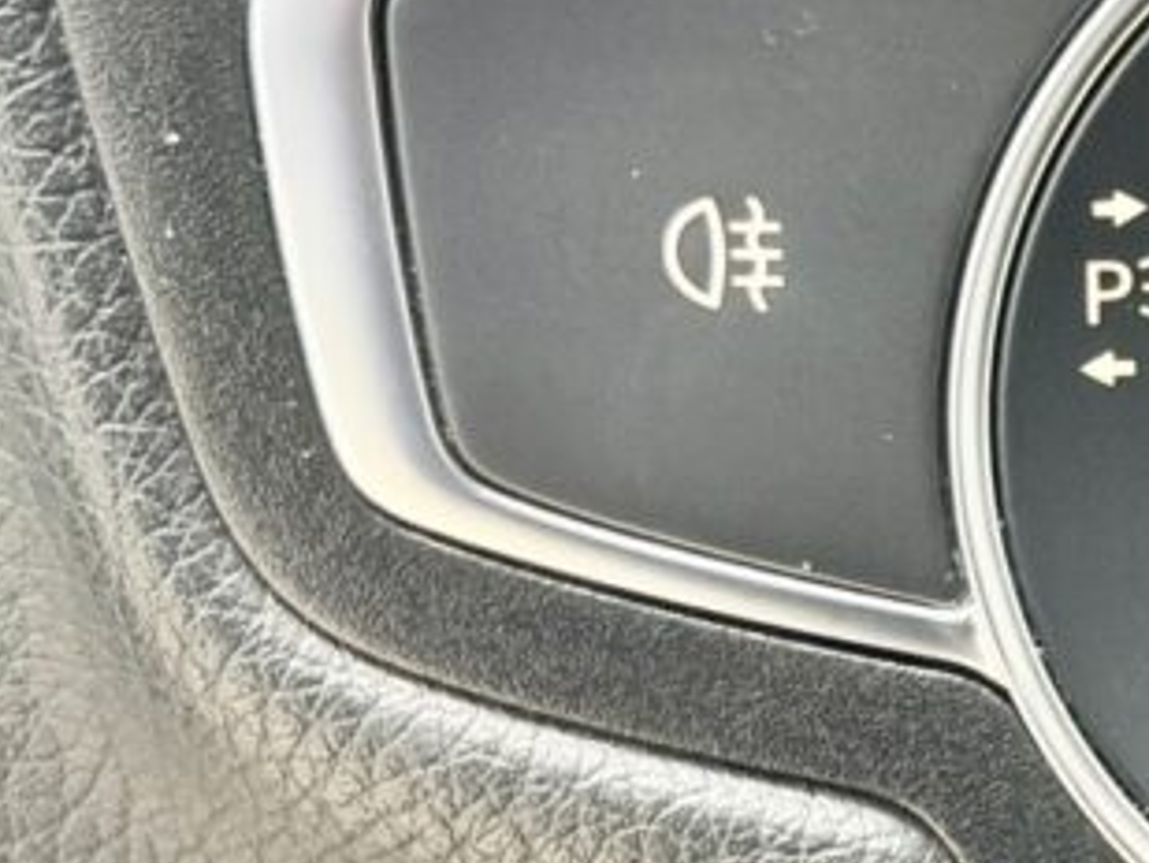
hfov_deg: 12.0
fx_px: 5280
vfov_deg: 9.3
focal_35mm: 159
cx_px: 1606
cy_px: 476
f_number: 1.78
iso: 640
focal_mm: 6.76
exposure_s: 1/25
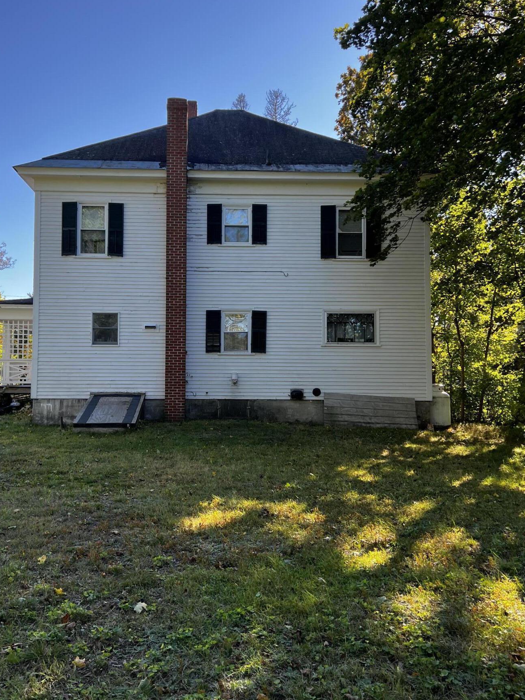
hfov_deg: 46.7
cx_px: 227
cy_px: 348
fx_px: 607
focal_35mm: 30
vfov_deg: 60.0
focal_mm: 5.7
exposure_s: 1/597
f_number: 1.5
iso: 50
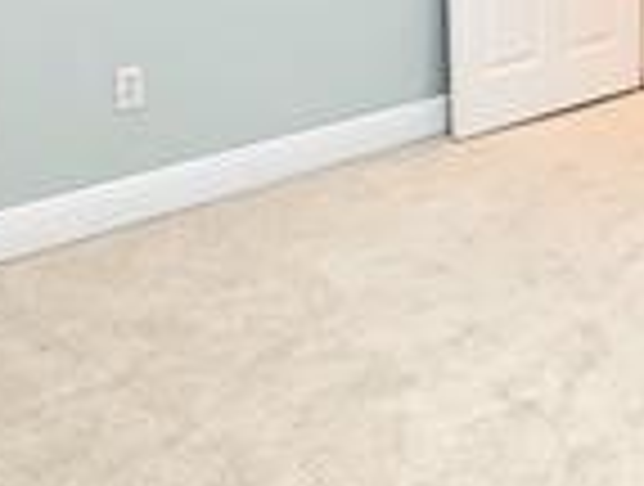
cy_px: -81
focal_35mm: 58
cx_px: 689
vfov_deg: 23.4
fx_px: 1082
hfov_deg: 30.1
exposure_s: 1/60.2
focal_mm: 2.2
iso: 200
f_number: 2.2
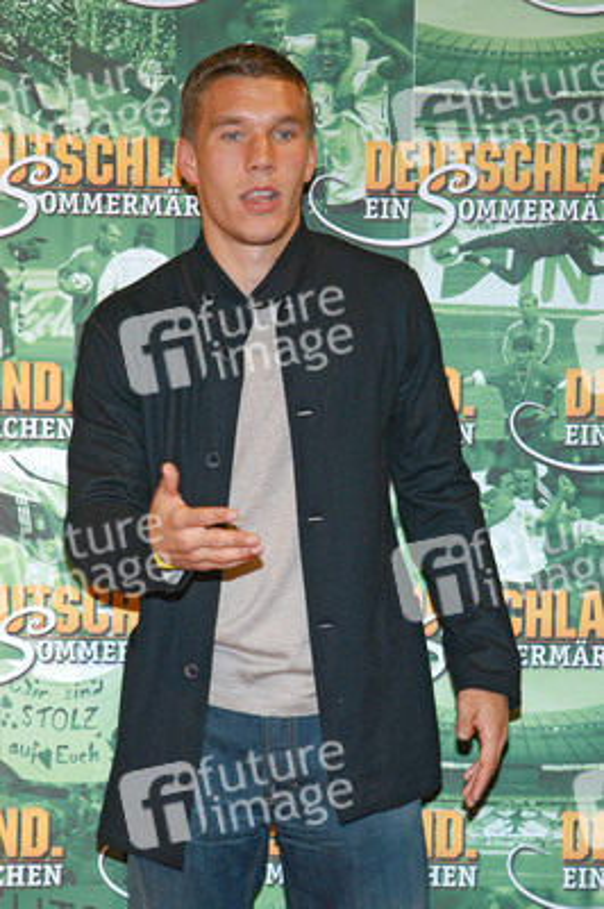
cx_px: 302
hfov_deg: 10.1
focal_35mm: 135
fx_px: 3403
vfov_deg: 15.2
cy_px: 454
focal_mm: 90
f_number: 5.6
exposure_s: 1/160
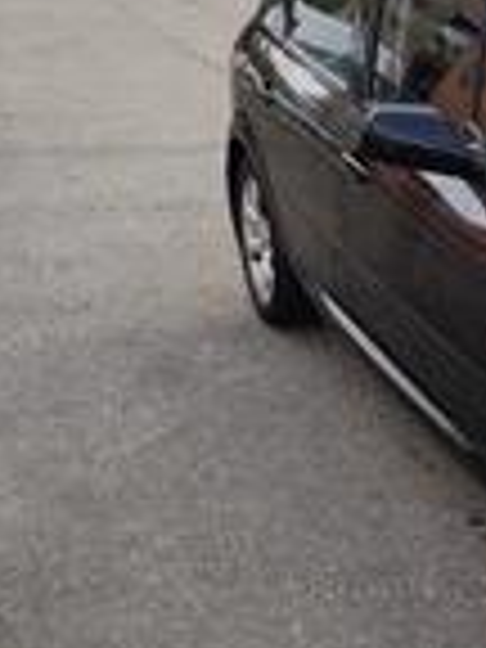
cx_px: 585
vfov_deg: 29.9
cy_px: 464
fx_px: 1198
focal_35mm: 64
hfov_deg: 21.3
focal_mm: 6.19
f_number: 1.65
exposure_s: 1/119
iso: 50
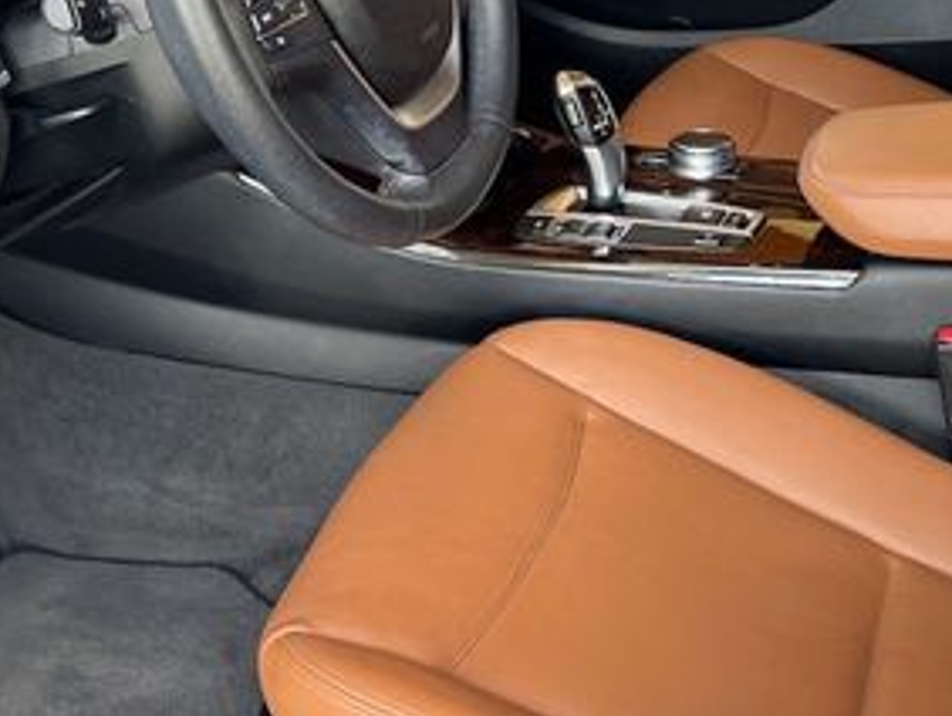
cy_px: 233
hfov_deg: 32.6
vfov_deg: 24.7
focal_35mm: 59
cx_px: 425
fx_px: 1624
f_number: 1.5
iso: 125
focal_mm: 5.7
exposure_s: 1/113
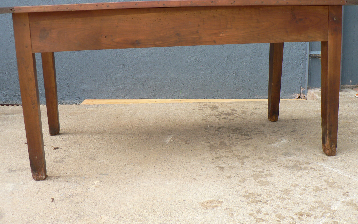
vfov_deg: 32.7
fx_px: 381
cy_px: 88
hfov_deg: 50.4
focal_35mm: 39
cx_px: 180
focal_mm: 6
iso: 80
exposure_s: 1/125
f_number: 2.8
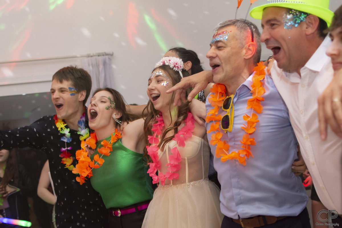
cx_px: 171
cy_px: 114
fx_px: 499
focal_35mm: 52
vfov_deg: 25.8
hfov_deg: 37.9
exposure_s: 1/60
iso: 800
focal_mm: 35
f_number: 3.2
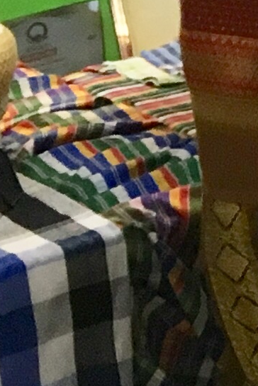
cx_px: 1296
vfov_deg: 8.6
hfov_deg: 5.0
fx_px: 2394
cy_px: -430
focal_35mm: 223
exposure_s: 1/33
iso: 125
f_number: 2.2
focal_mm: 4.15
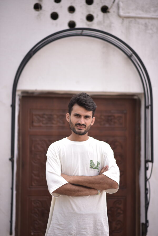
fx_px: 559
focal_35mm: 85
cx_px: 79
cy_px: 118
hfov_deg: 16.1
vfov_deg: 23.9
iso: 100
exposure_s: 1/800
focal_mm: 85
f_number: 1.8
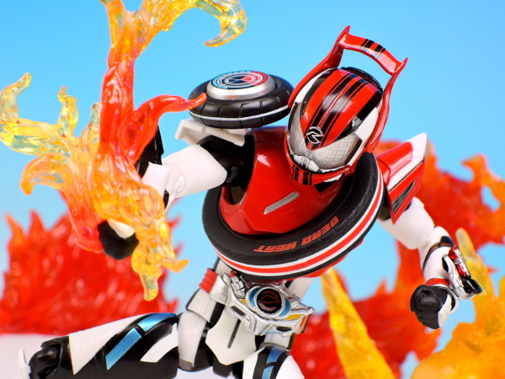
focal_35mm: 105
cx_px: 252
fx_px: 1532
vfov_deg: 14.1
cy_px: 190
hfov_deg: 18.7
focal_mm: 22.4
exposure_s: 1/2
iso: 80
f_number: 5.8
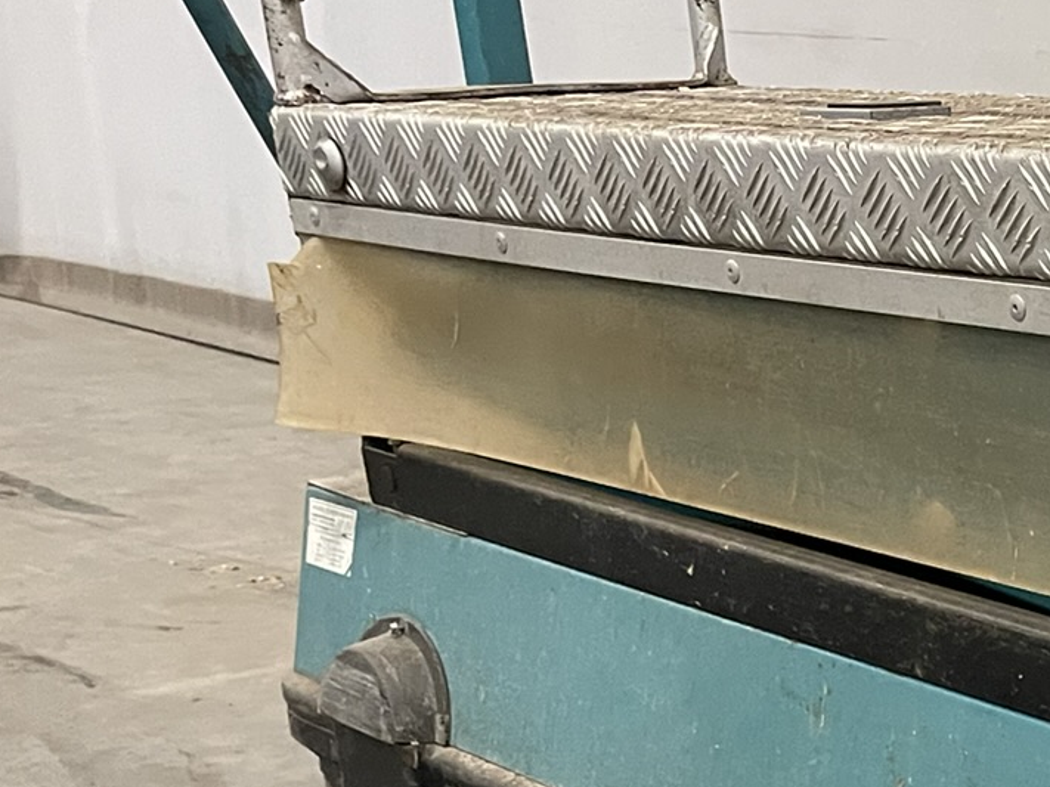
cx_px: 1407
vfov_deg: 19.7
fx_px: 2184
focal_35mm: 72
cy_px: 833
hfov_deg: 23.5
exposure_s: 1/50
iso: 500
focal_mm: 5.1
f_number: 1.6
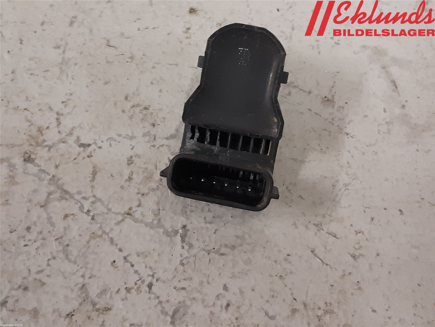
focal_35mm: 26
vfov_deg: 53.1
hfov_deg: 67.3
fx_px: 327
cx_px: 218
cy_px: 164
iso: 200
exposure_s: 1/50
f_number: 1.7
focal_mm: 3.93
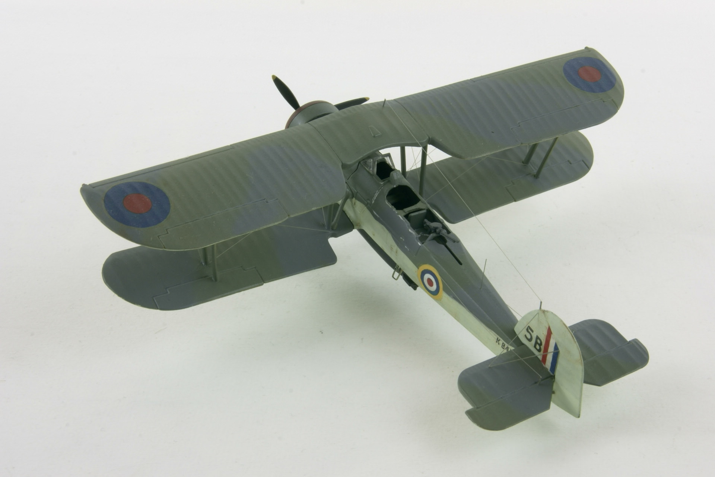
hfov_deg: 29.9
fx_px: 1341
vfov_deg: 20.2
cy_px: 238
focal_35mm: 68
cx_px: 358
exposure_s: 1.3
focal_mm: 45
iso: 80
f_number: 29
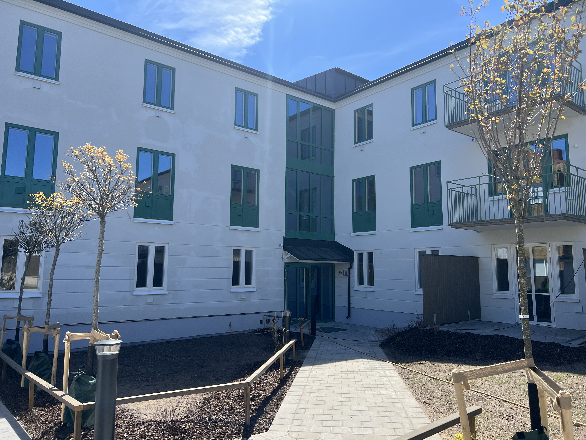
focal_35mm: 26
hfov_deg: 67.3
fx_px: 440
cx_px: 293
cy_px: 220
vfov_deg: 53.1
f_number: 1.5
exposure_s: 1/2045
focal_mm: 5.7
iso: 50
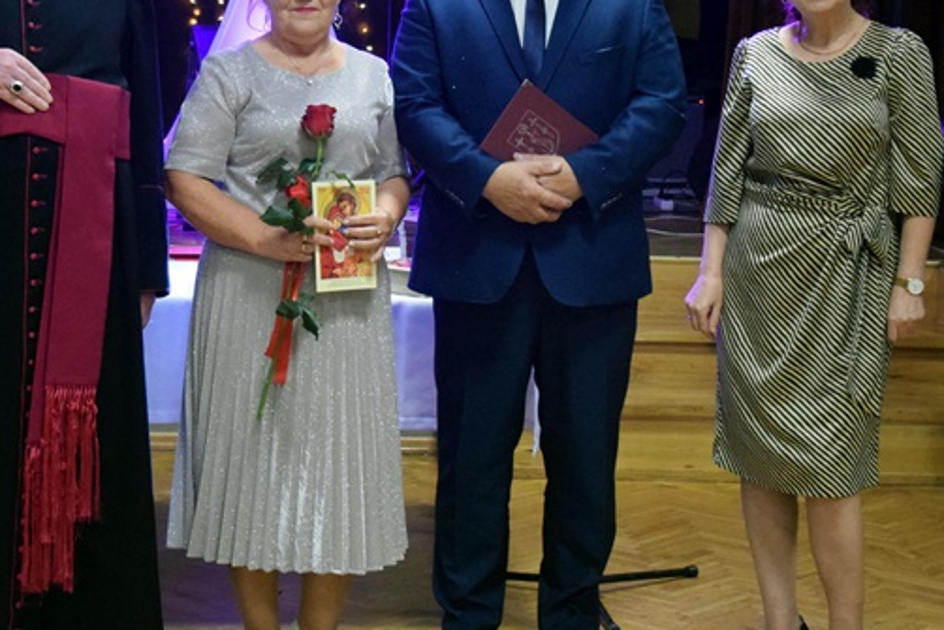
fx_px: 2256
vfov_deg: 15.9
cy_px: 228
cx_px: 378
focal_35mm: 86
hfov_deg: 23.6
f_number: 4.5
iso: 4500
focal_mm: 32
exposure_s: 1/100
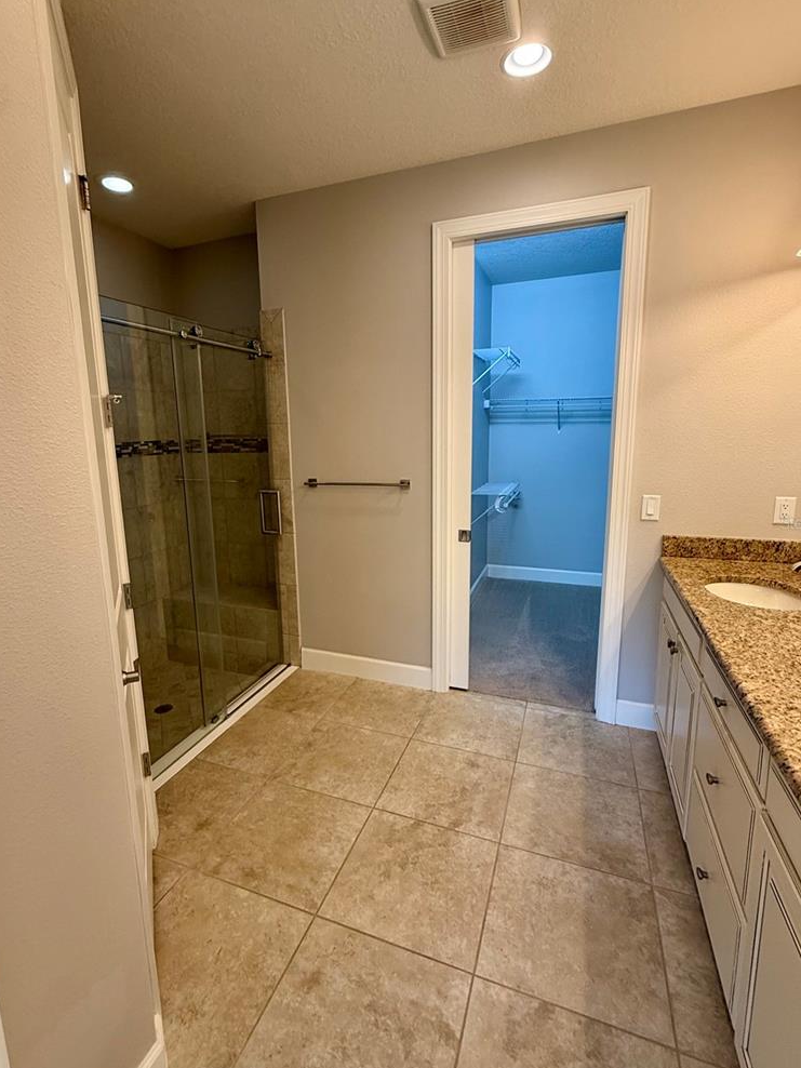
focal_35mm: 17
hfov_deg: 74.6
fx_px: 524
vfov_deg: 91.0
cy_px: 522
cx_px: 371
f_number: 2.2
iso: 200
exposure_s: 1/120
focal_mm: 2.22
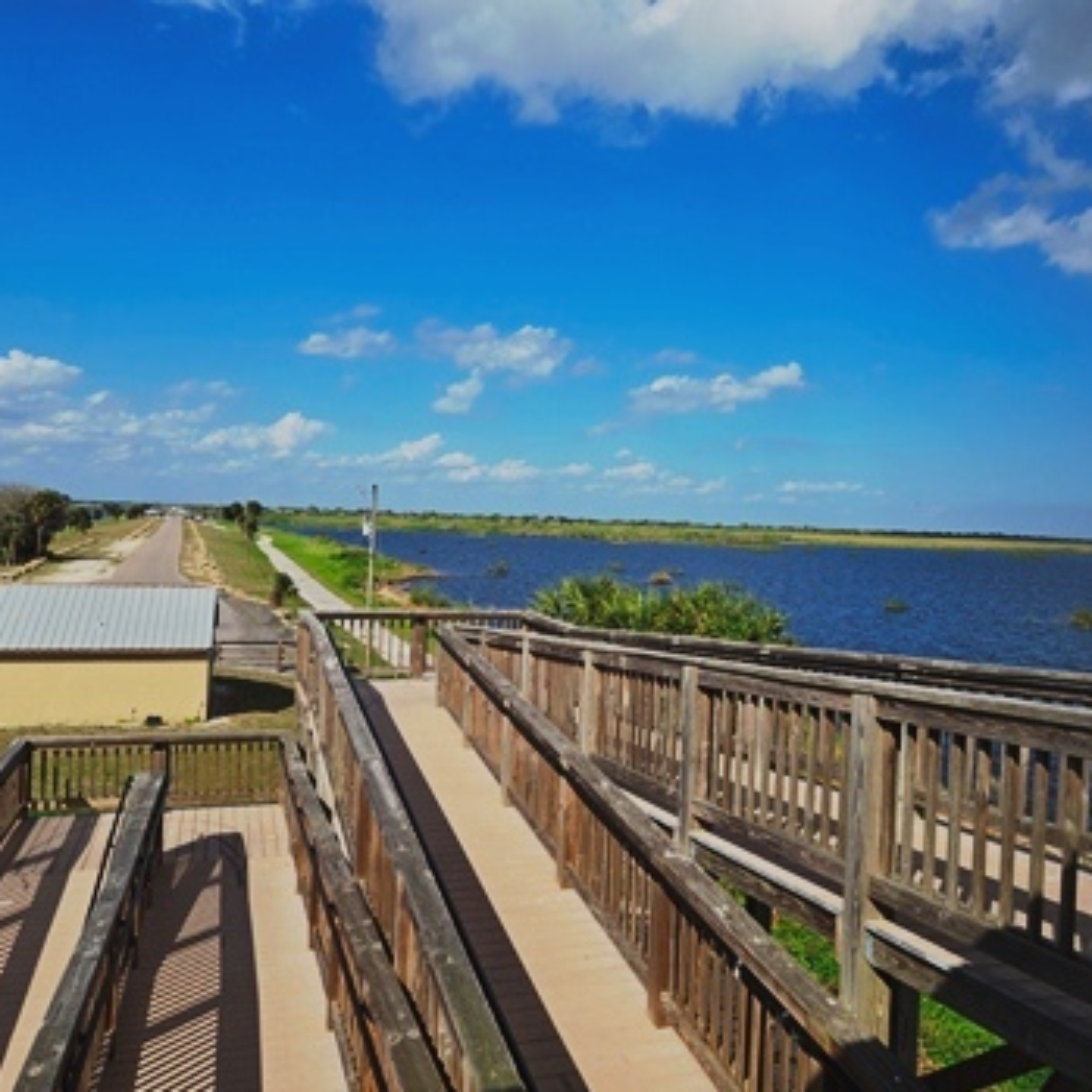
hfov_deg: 57.2
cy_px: 560
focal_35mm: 28
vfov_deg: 57.3
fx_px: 999
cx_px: 585
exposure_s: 1/2384
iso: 25
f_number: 1.8
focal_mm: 5.4
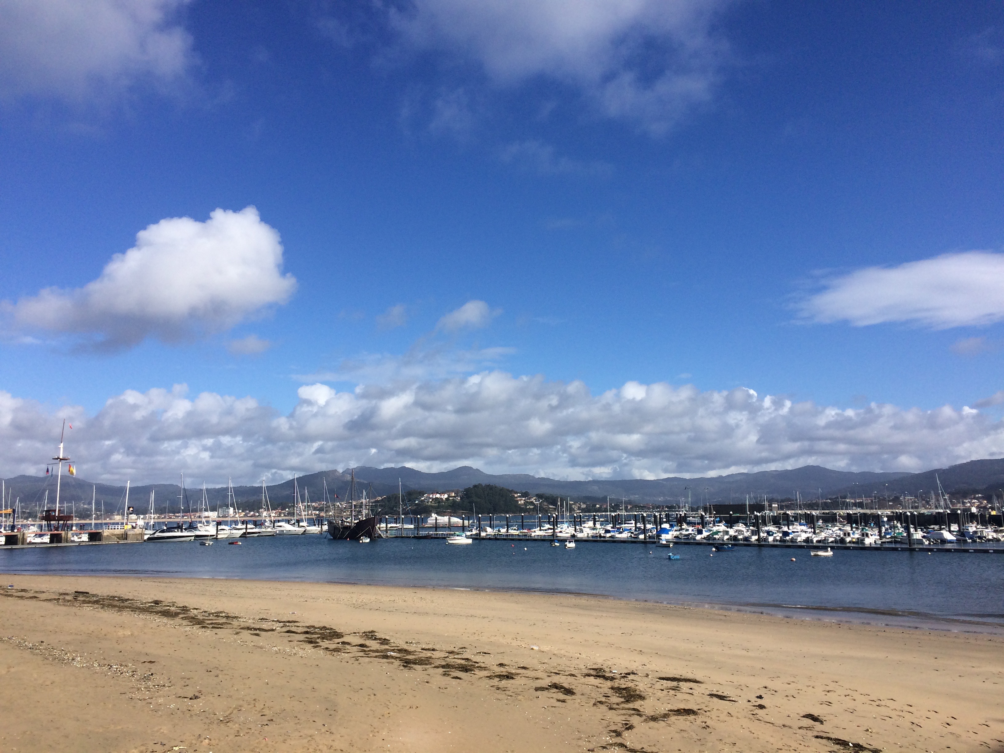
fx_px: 841
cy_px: 376
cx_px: 502
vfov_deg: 48.2
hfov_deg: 61.7
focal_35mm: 29
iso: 32
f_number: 2.2
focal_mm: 4.15
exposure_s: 1/3425
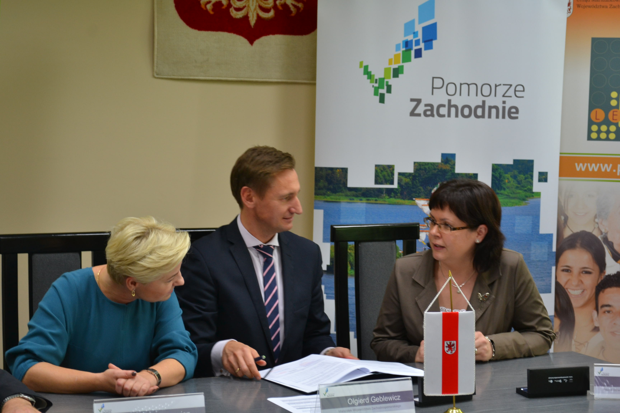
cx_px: 310
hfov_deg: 29.9
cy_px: 206
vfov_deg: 20.2
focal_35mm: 68
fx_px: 1162
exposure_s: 1/25
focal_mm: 45
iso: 400
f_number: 5.3
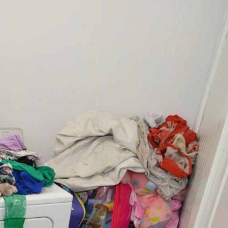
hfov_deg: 28.0
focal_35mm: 50
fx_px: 373
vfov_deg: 31.5
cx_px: -70
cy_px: 227
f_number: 4
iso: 1100
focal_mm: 12
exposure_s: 1/60
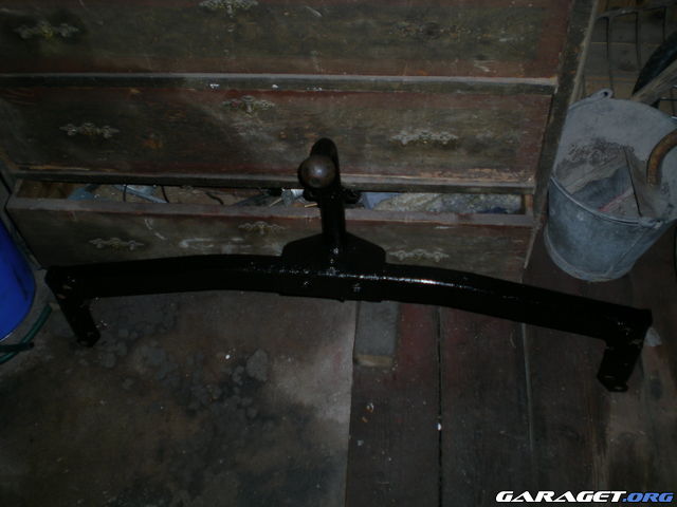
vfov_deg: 37.7
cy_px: 254
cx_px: 338
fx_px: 743
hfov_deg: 49.0
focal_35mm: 38
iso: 50
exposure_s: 1/60
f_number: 3.1
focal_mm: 6.3
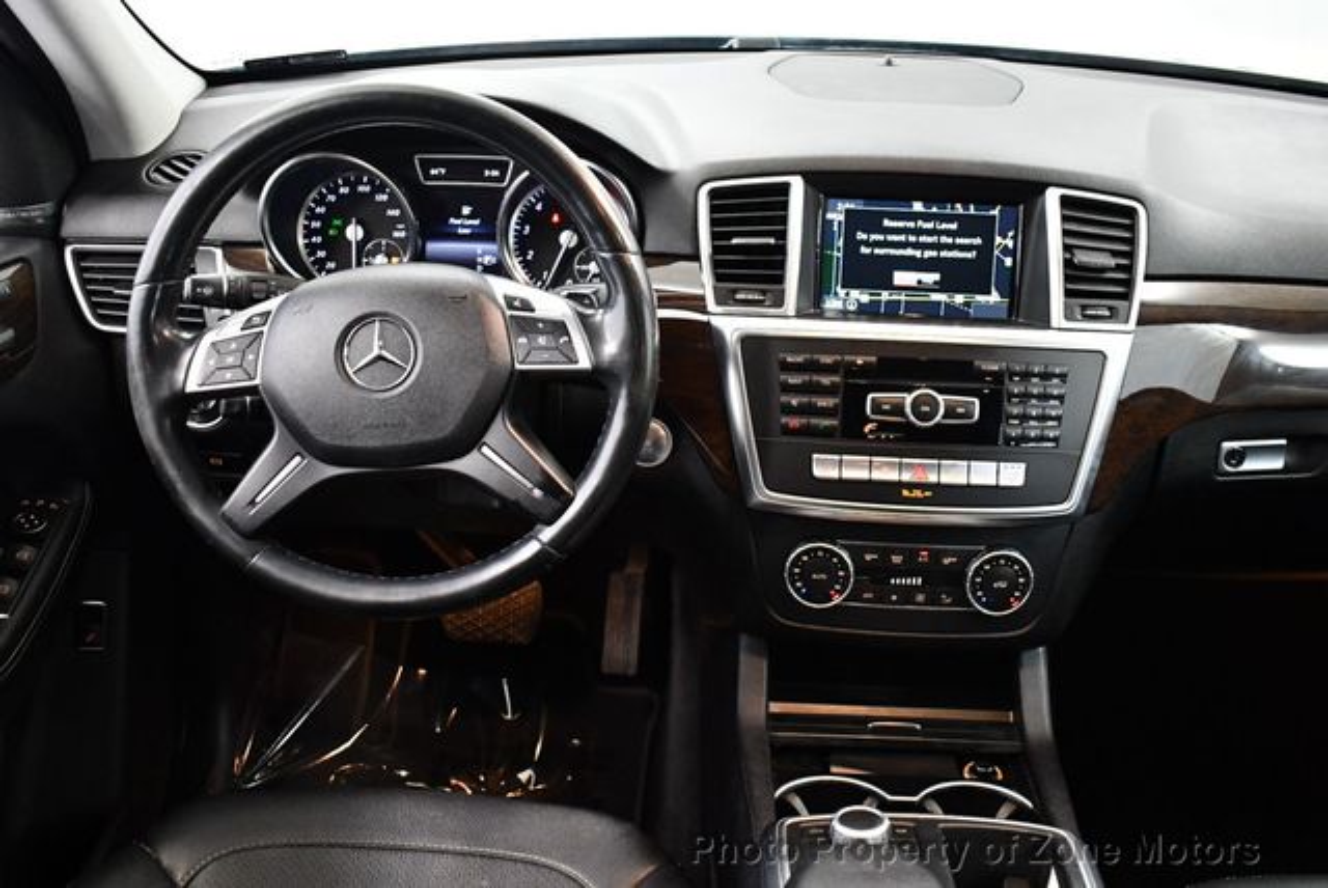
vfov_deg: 36.9
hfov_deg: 53.1
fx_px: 1329
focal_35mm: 36
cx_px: 664
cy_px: 444
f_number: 3.5
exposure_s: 1/60
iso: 3200
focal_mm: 18
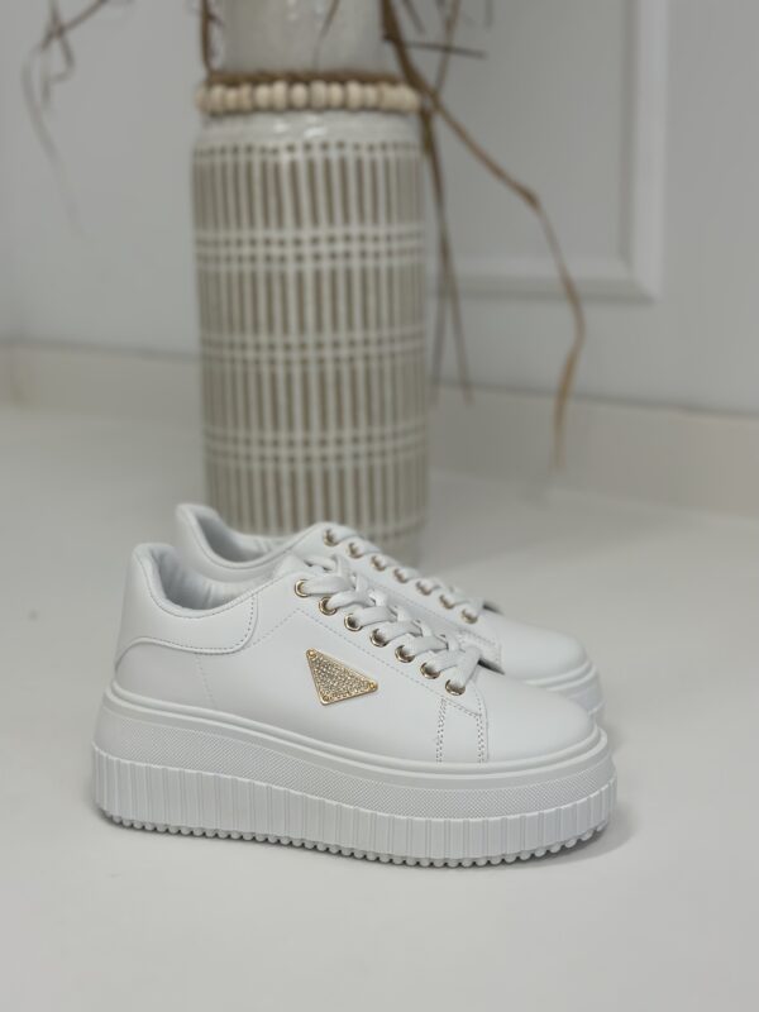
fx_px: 1403
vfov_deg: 39.7
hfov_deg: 30.3
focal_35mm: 48
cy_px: 506
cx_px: 380
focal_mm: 6.86
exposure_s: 1/100
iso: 80
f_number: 1.78
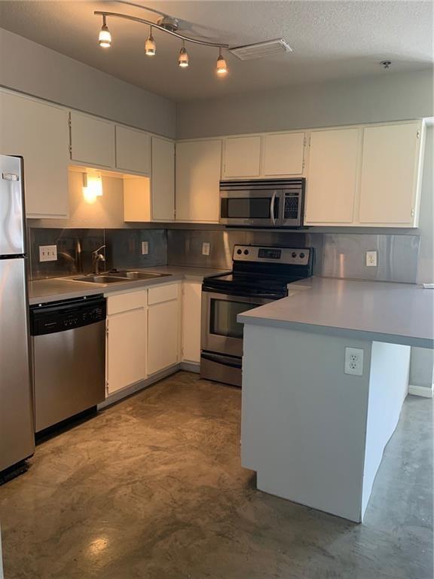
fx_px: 435
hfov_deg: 53.1
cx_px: 217
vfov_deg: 67.3
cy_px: 290
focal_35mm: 26
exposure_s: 1/60
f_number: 1.8
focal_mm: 4.25
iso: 125
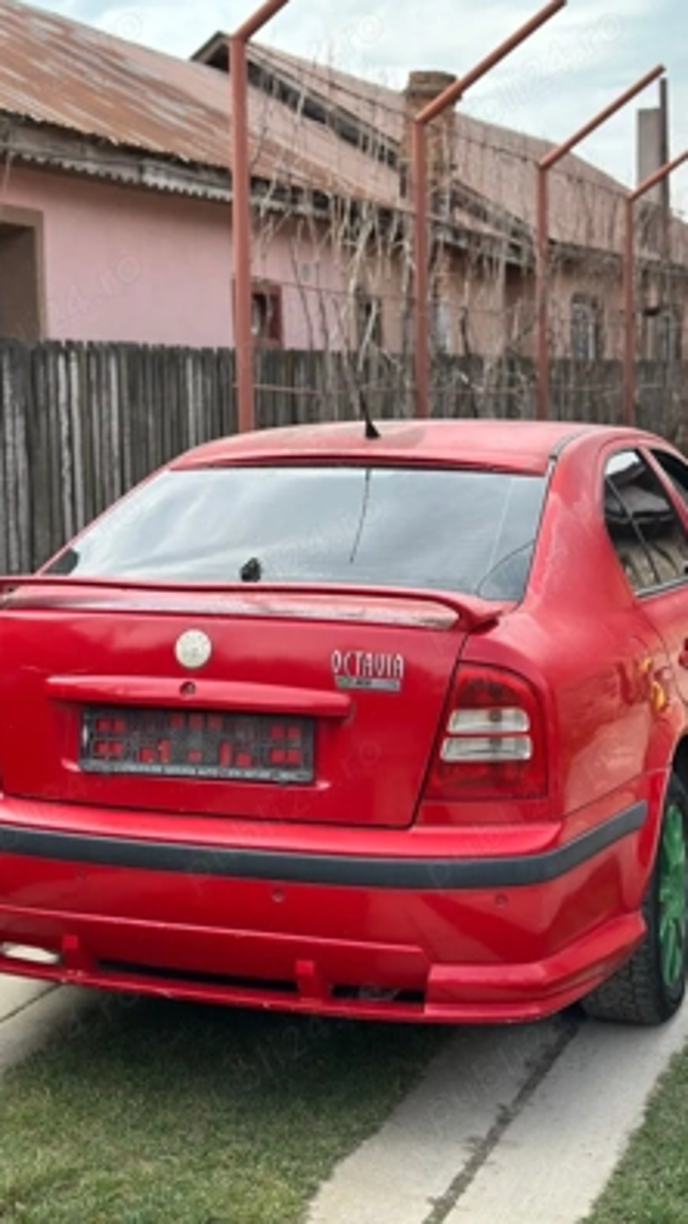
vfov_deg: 39.2
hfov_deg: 22.6
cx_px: 344
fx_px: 1720
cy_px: 607
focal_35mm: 53
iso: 80
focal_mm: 6.86
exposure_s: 1/1497
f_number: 1.78
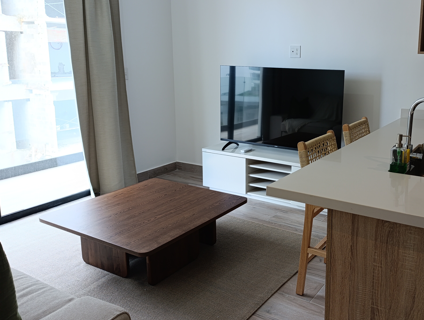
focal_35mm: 32
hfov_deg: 55.3
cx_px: 291
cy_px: 127
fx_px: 393
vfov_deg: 44.0
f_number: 1.6
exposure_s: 1/100
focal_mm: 6.14
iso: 320
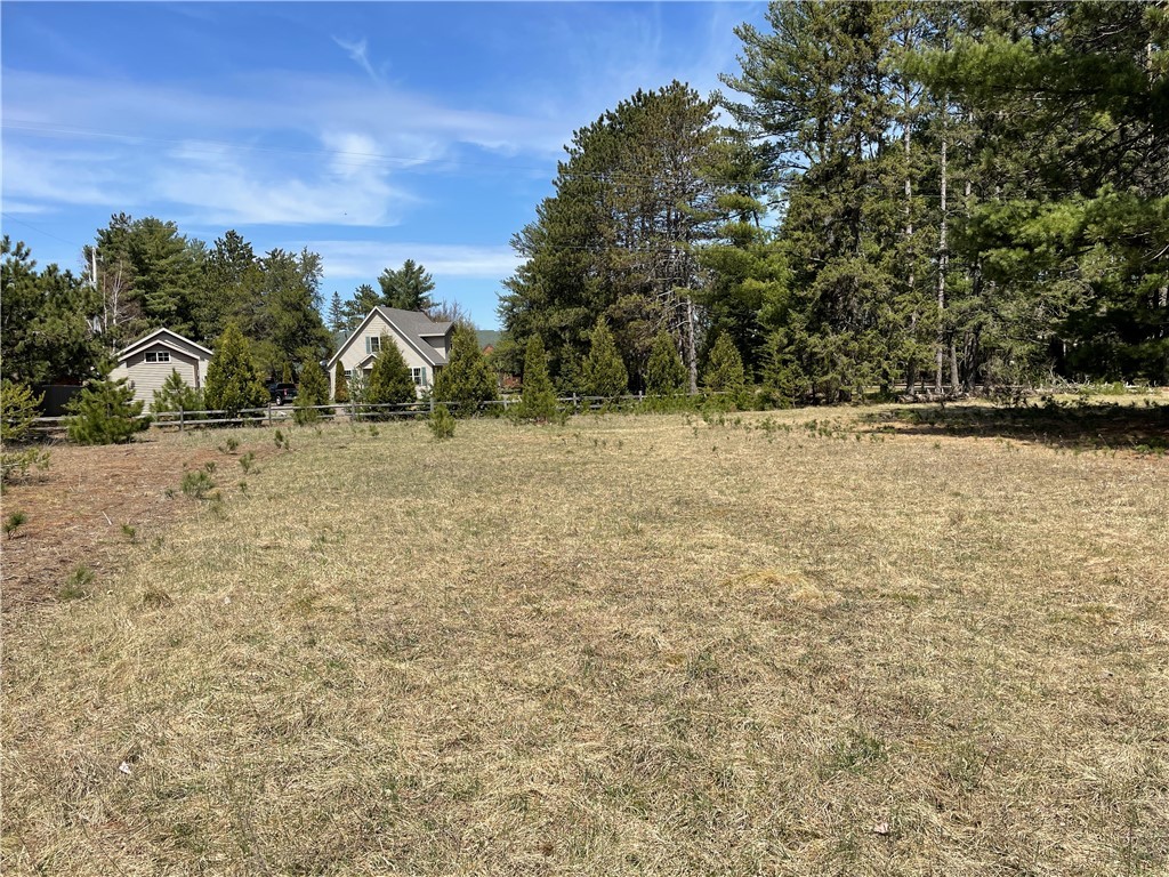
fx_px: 878
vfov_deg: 53.1
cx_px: 584
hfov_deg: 67.3
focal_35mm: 26
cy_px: 438
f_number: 1.6
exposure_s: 1/3401
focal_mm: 4.2
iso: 32
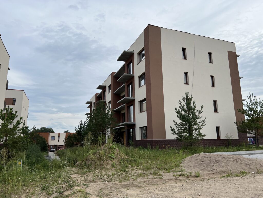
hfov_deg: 67.3
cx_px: 132
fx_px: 198
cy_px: 99
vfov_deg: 53.1
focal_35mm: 26
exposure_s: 1/2994
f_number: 1.5
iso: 50
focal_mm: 5.7
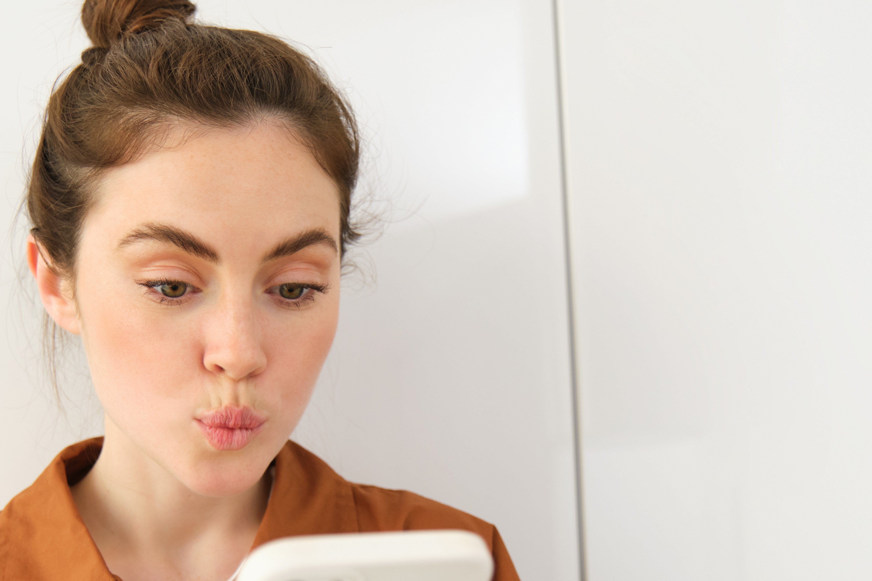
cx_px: 397
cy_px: 411
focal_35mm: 45
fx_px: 1090
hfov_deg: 43.6
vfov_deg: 29.5
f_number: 2.8
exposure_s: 1/125
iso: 640
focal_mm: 20.6
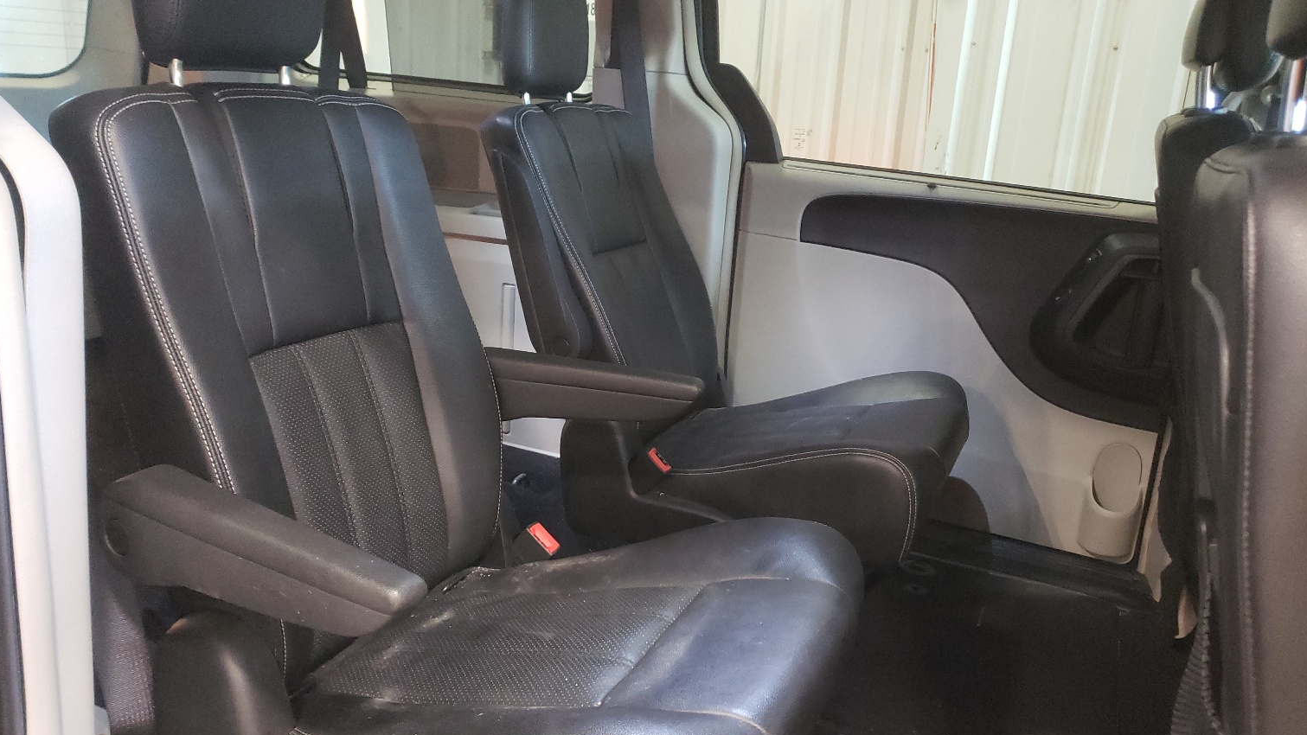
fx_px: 1040
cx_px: 618
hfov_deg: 64.3
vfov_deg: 38.8
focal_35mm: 30
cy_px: 429
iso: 475
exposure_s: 1/30
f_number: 1.5
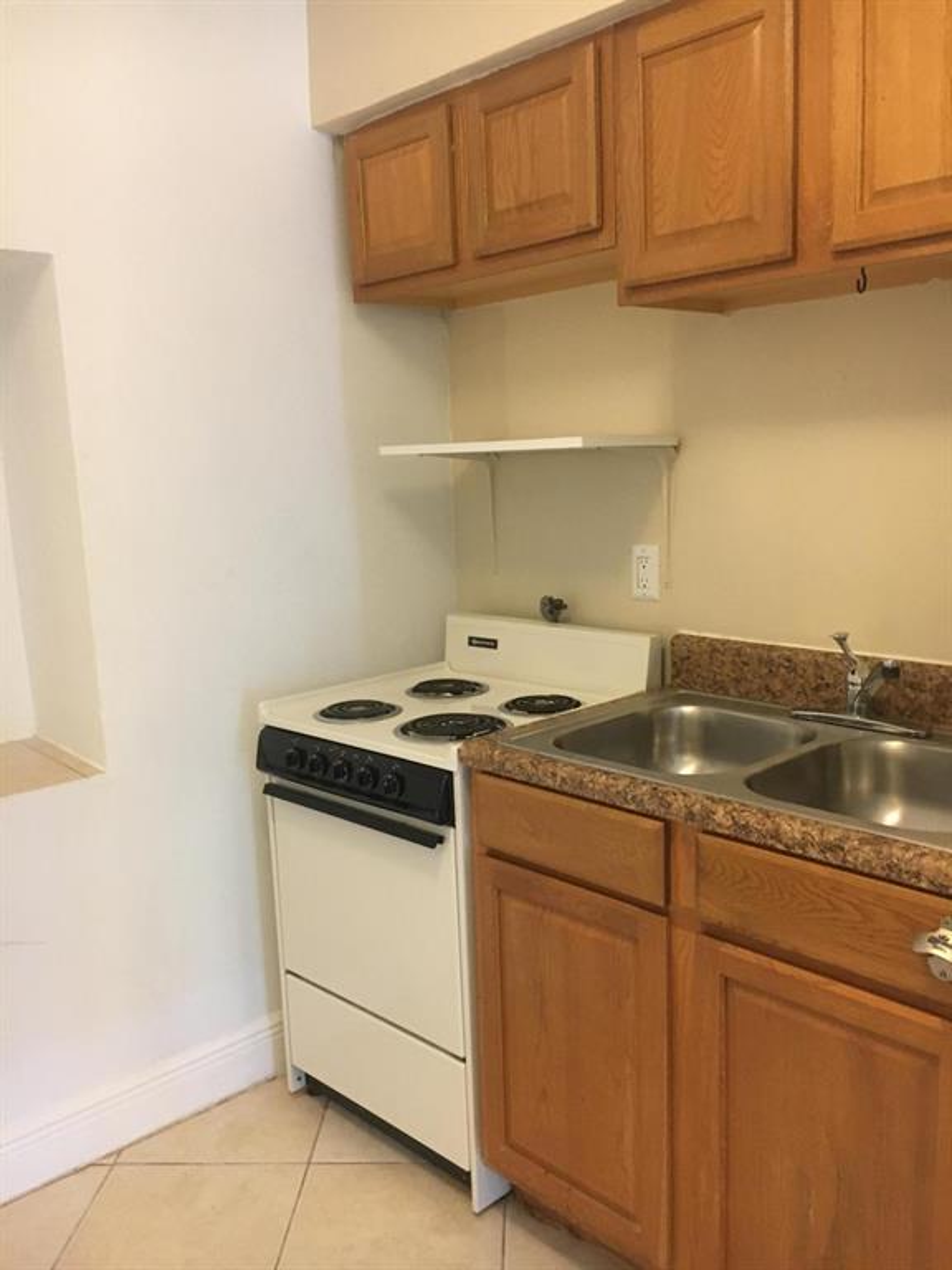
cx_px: 476
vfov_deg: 61.7
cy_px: 635
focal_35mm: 29
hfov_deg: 48.2
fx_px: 1063
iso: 200
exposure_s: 1/24
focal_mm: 4.15
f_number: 2.2
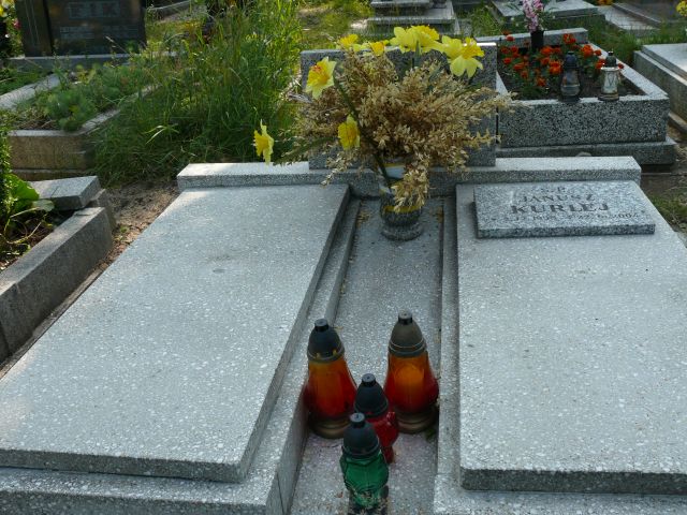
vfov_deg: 40.7
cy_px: 258
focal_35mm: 35
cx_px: 344
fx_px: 695
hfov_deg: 52.6
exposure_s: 1/200
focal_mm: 7.4
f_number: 4.5
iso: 100
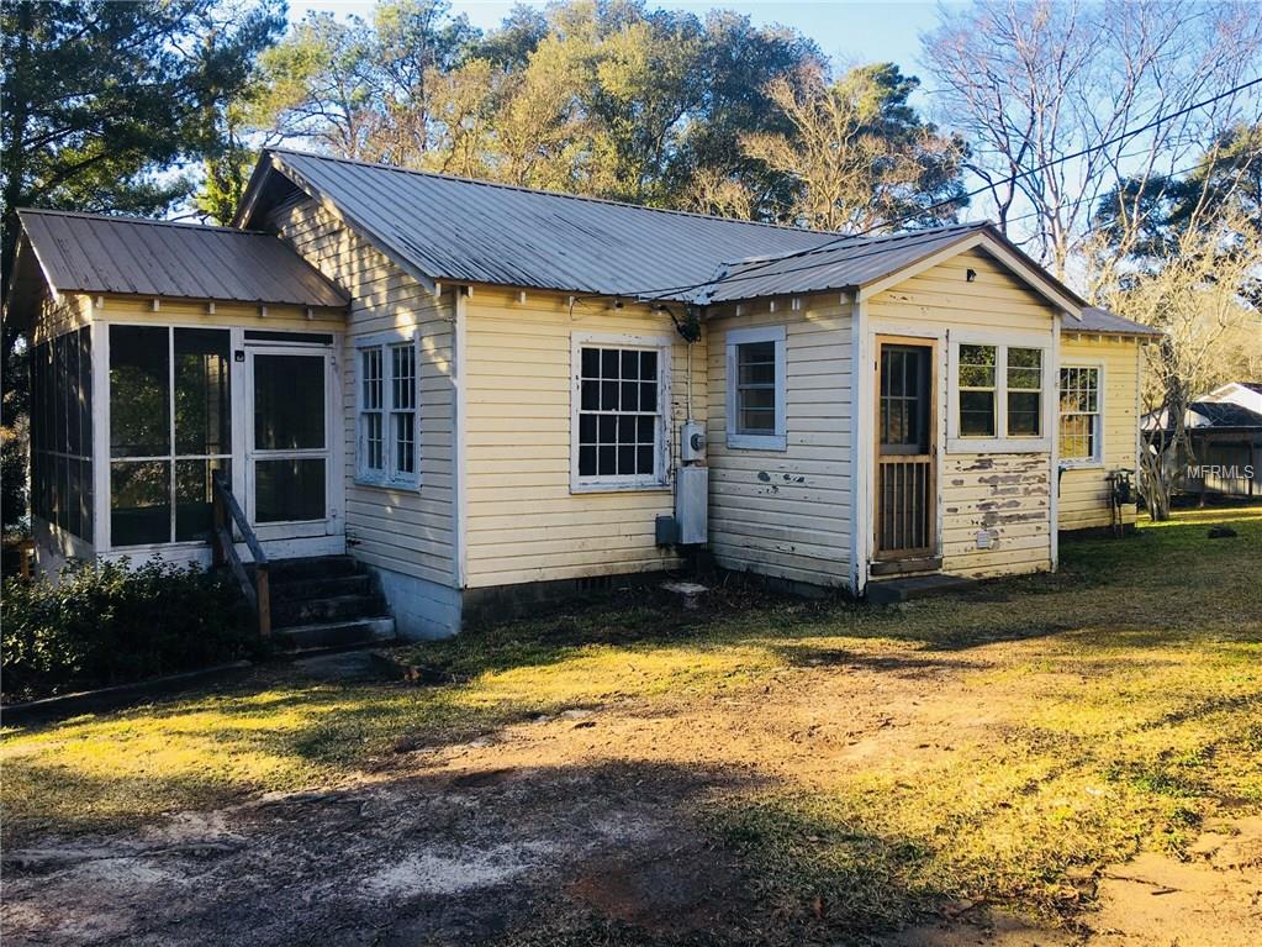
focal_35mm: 29
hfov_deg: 61.7
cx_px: 631
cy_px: 474
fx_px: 1057
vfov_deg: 48.2
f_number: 2.2
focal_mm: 4.15
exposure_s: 1/264
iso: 25
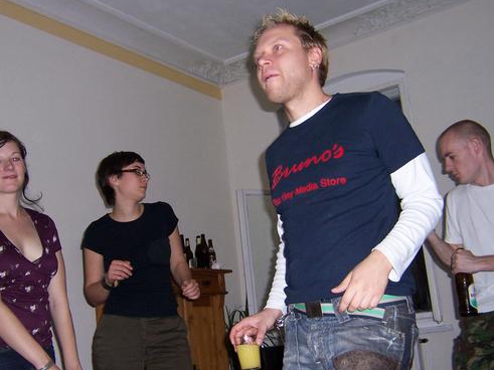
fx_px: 613
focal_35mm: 43
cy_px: 222
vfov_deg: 33.5
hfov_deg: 43.9
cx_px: 241
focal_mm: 5.5
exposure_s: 1/60
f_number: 2.8
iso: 140
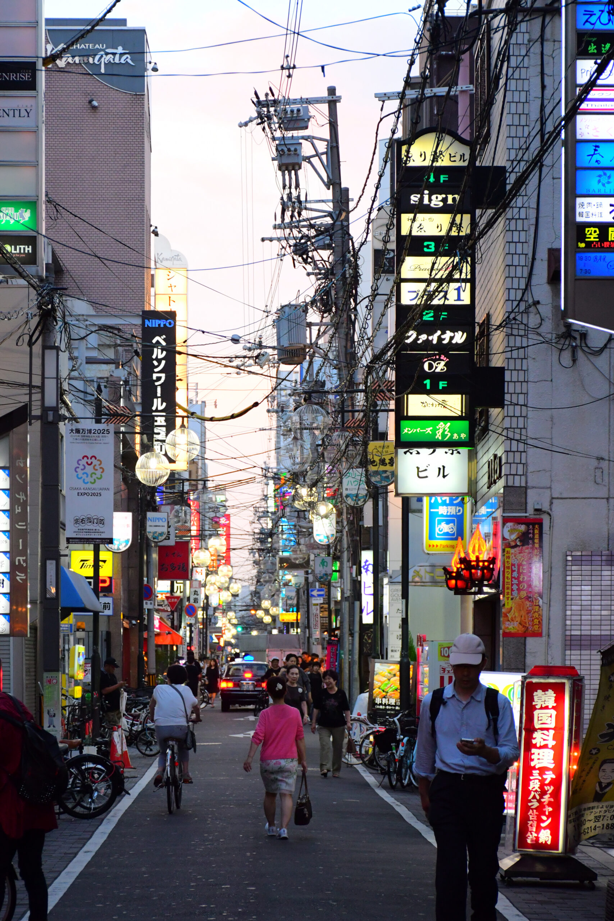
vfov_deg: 21.9
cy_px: 460
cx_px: 307
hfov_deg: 14.7
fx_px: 2379
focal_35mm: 93
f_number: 5
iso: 1400
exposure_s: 1/125
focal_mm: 62
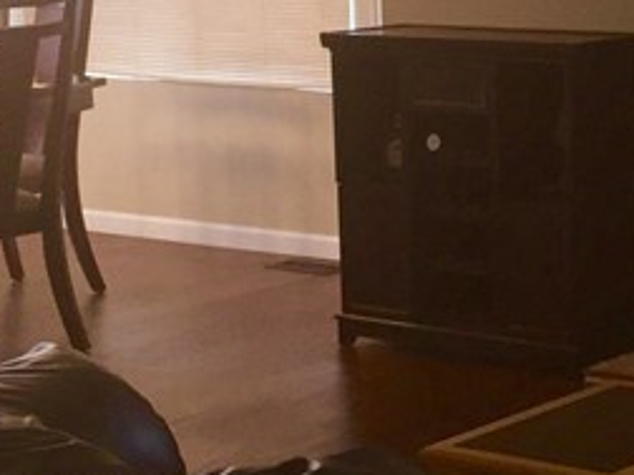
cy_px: 151
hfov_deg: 16.2
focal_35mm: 118
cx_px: 687
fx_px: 2161
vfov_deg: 12.5
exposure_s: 1/30
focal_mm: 4.15
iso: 40
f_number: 2.2
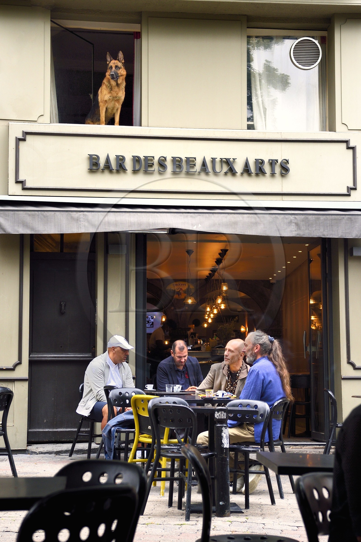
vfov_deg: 28.8
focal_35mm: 70
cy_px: 271
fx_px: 1053
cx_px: 180
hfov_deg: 19.5
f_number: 7.1
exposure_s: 1/125
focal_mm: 70
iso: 800
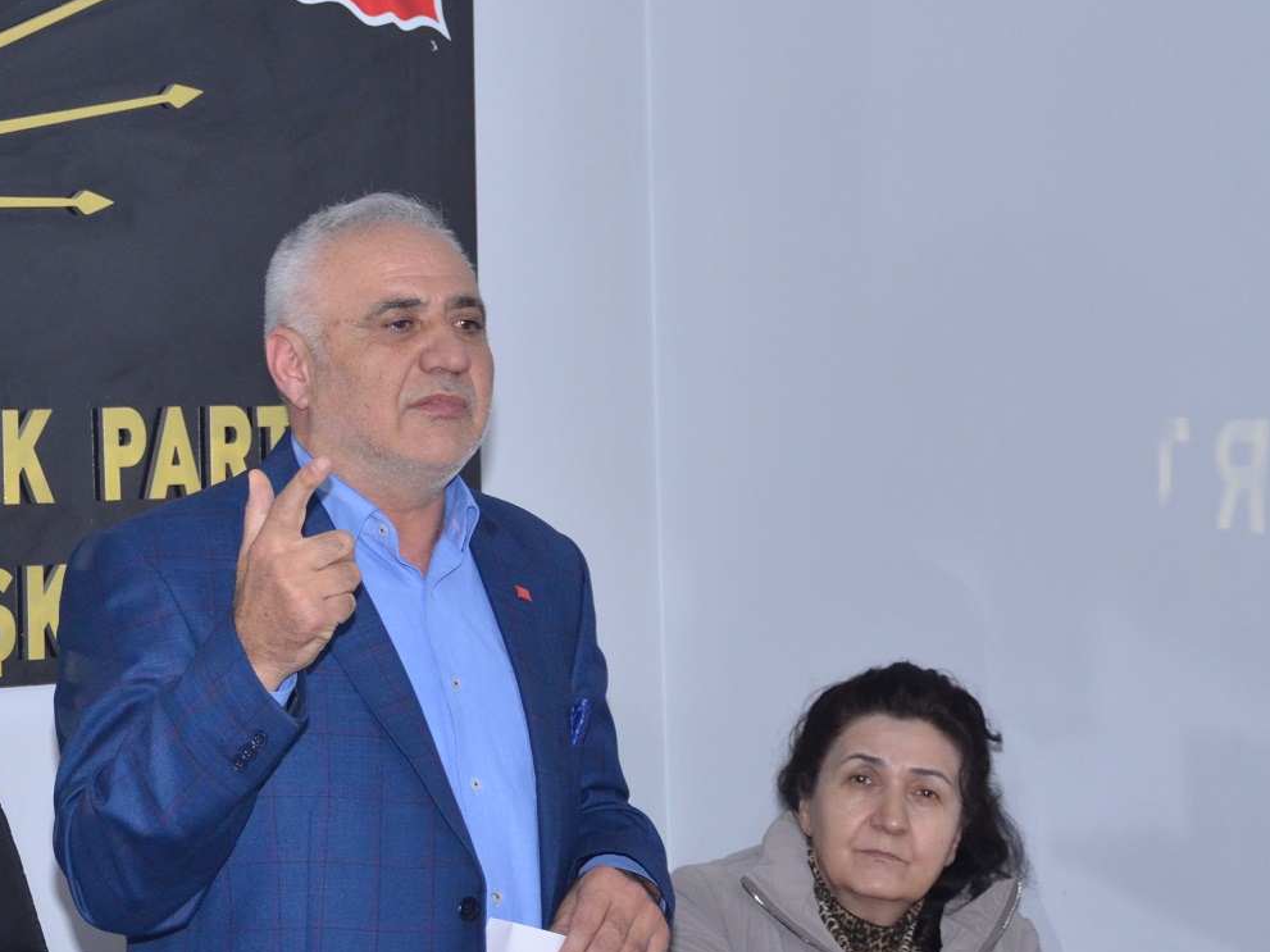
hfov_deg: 16.0
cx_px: 164
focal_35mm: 122
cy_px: 475
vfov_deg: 12.1
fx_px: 4475
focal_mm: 42
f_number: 4.5
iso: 800
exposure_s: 1/60
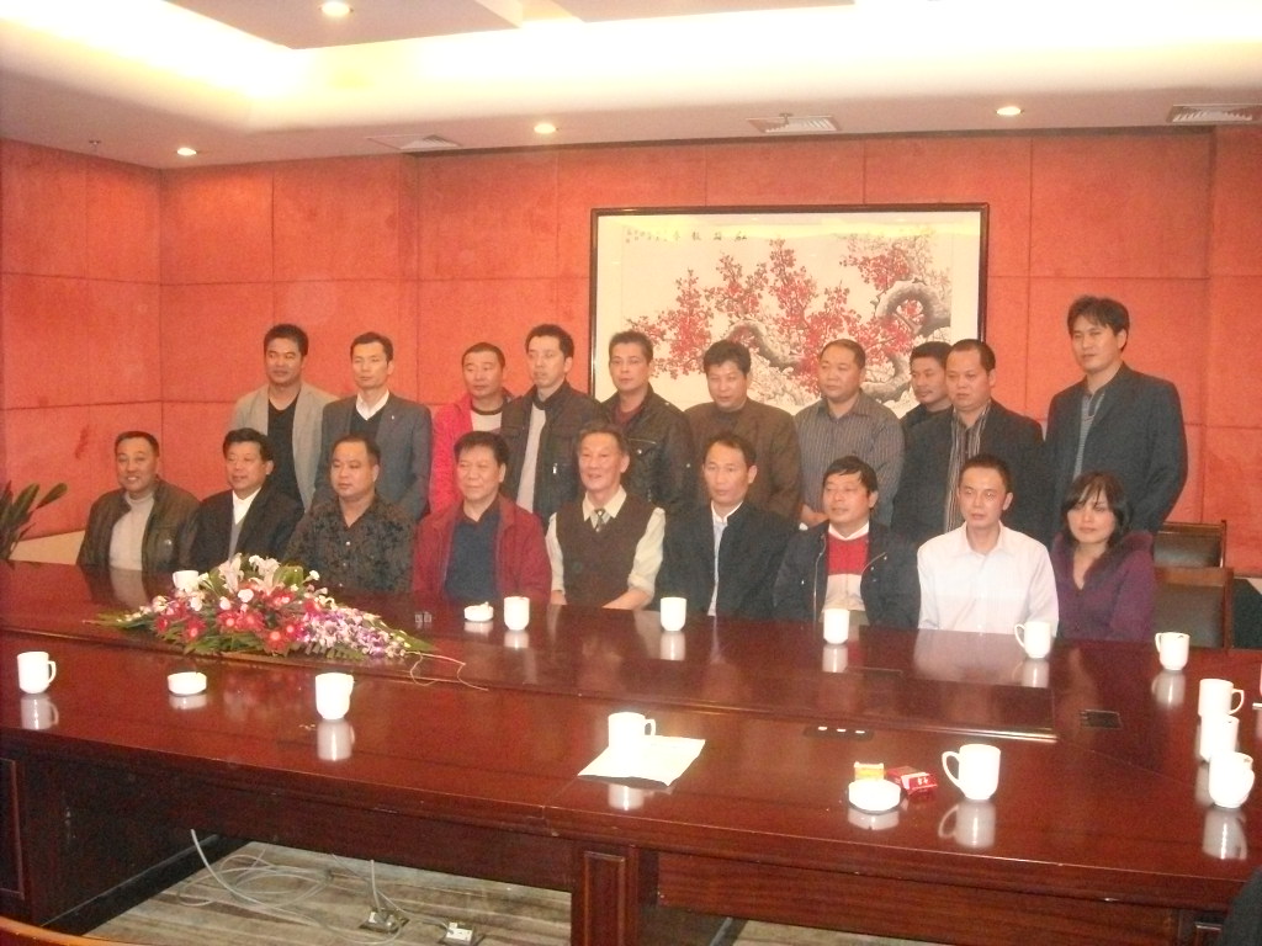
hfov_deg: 52.6
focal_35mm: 35
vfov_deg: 40.7
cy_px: 473
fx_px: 1276
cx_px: 631
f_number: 2.8
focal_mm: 5.7
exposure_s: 1/60
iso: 1000
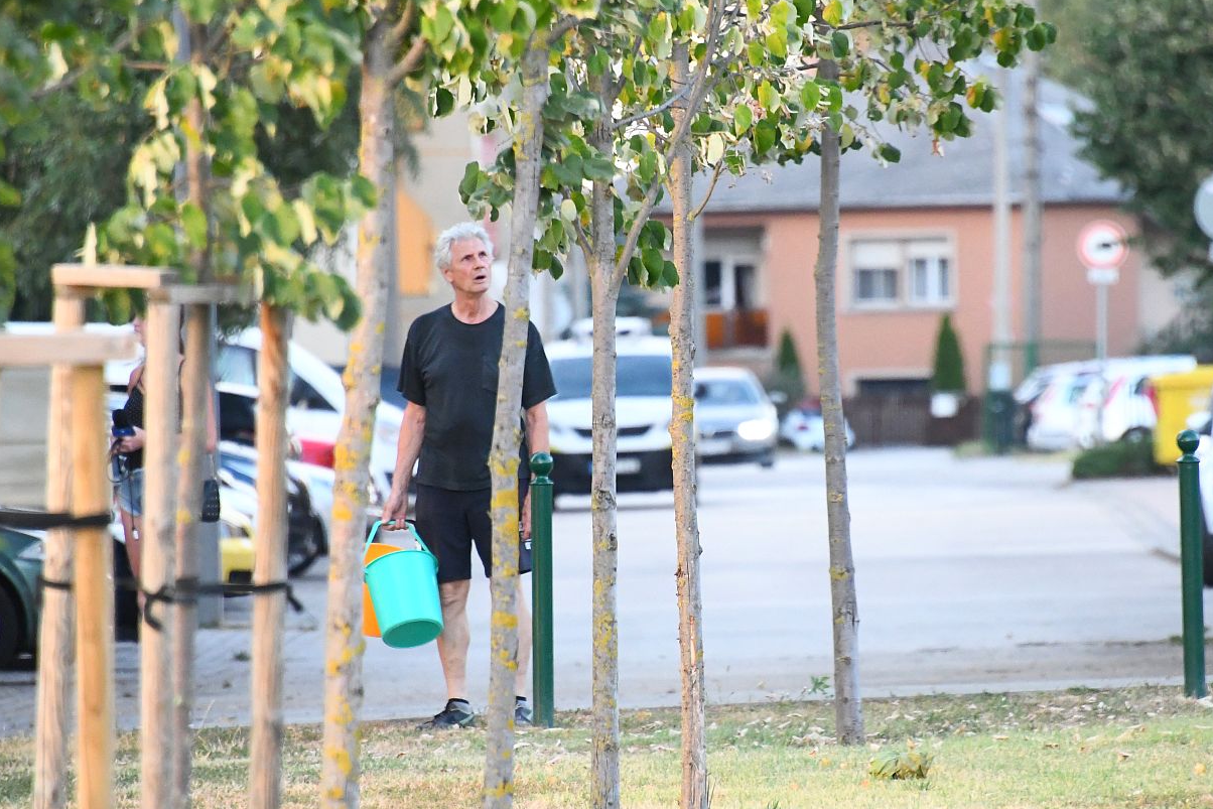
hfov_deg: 3.4
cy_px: 436
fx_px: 20150
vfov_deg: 2.3
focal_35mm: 598
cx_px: 722
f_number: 5.6
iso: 5000
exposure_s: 1/500
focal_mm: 300
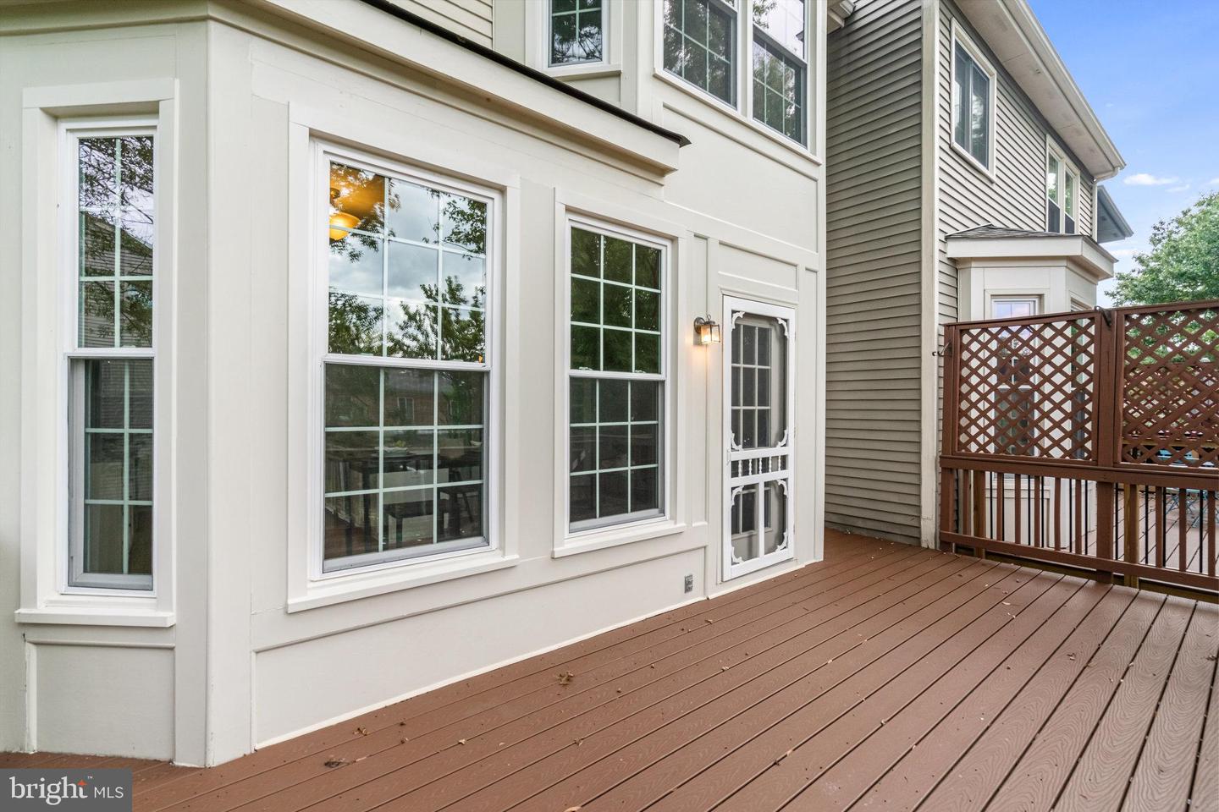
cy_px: 406
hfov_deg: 96.7
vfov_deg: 73.7
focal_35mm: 16
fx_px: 542
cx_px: 610
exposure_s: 1/640
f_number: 8
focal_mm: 16
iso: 1250
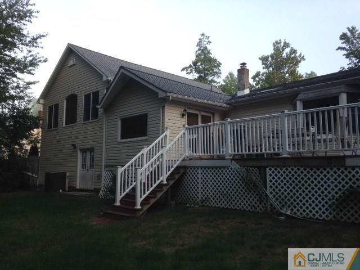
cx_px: 180
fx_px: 343
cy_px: 135
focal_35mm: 33
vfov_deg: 42.9
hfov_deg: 55.4
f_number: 2.4
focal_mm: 4.12
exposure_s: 1/401
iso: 50
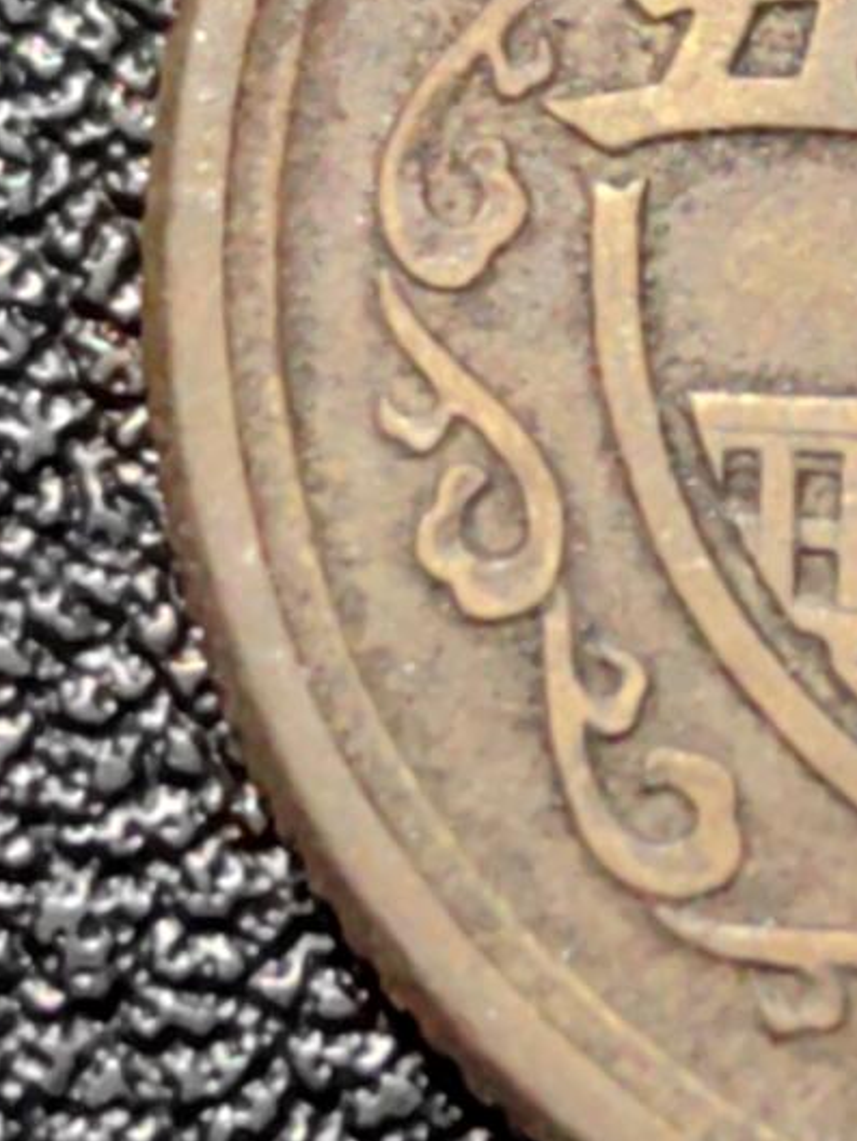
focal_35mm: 279
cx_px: 1319
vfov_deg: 7.1
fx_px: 9206
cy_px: 166
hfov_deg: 5.3
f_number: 2
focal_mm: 5.75
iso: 160
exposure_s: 1/89
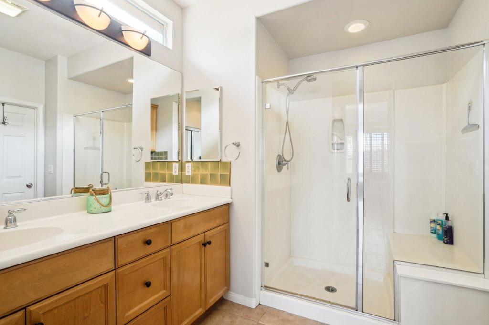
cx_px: 244
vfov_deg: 73.7
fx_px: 217
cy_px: 162
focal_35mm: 16
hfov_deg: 96.8
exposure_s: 1/20
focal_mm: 16
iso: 400
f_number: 8
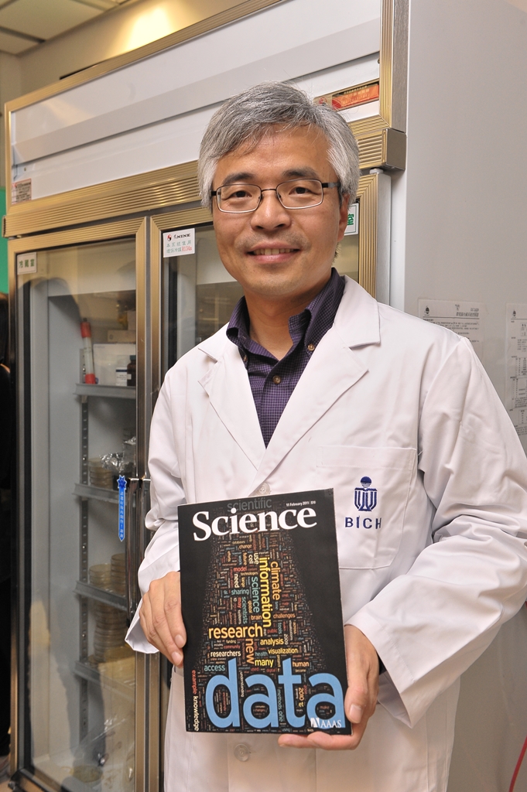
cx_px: 264
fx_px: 836
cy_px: 396
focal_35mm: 38
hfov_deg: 35.0
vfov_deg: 50.7
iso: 1000
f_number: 8
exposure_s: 1/60
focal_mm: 38
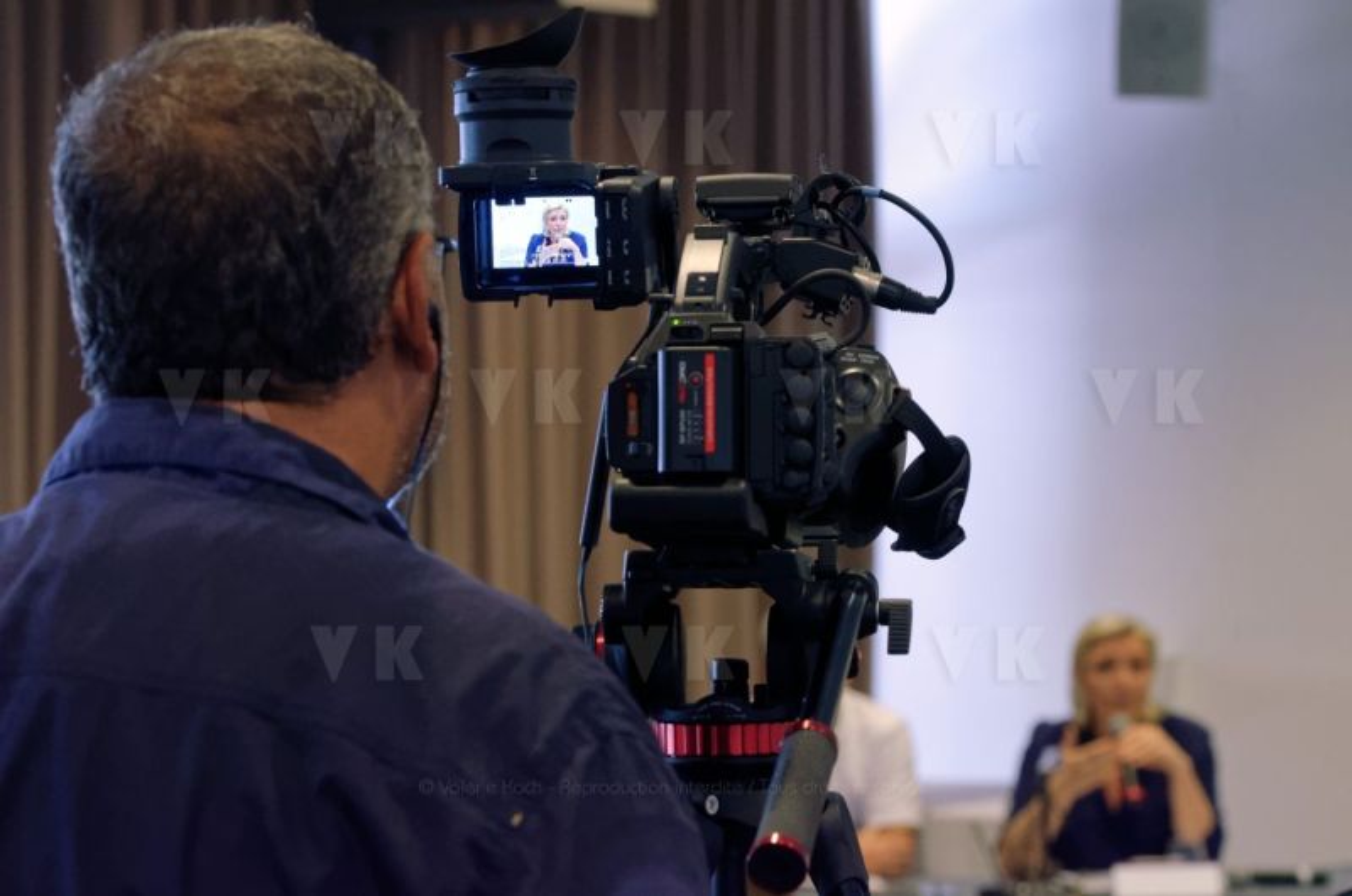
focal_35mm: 128
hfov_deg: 16.1
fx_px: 4779
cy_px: 448
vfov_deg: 10.7
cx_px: 676
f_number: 5.6
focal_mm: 85
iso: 2500
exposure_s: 1/100
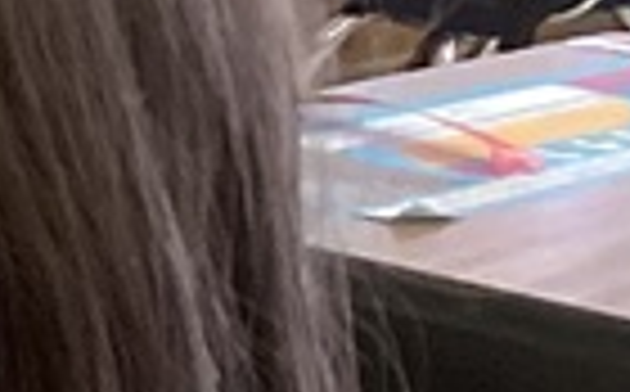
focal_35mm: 241
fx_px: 4131
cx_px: -1472
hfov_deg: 7.4
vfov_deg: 5.1
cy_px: 1293
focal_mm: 3.3
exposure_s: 1/60
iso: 200
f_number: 2.4
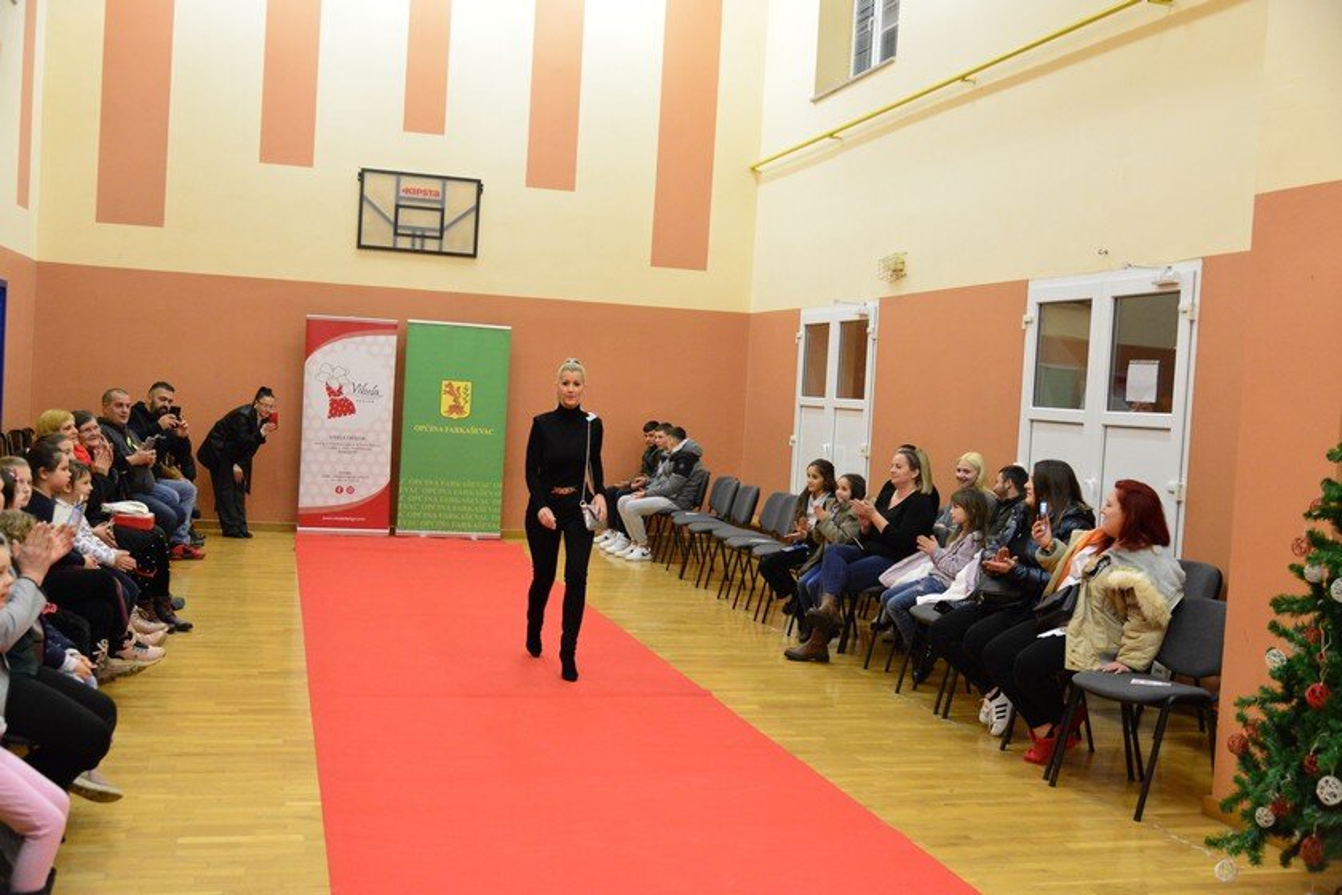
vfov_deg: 35.1
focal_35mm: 38
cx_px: 671
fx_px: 1416
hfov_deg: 50.7
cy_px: 448
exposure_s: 1/125
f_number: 4
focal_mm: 38
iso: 5000
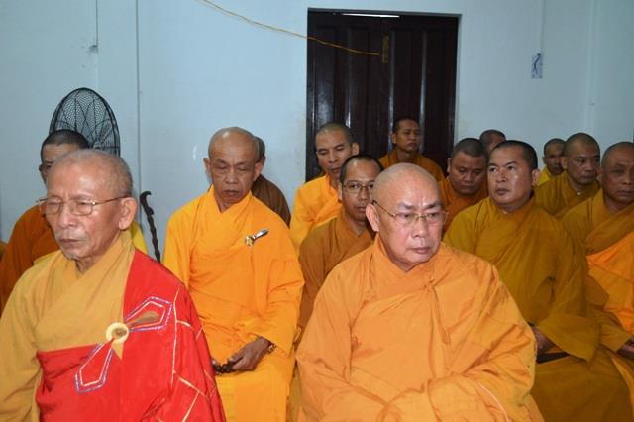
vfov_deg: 36.8
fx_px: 634
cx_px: 317
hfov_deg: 53.2
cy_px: 211
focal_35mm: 36
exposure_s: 1/60
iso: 1100
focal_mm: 24
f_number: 4
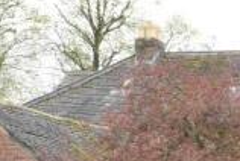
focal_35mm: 149
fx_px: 995
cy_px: 250
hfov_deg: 12.8
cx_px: 399
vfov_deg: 9.0
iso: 800
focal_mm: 24
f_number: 13
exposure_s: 1/200
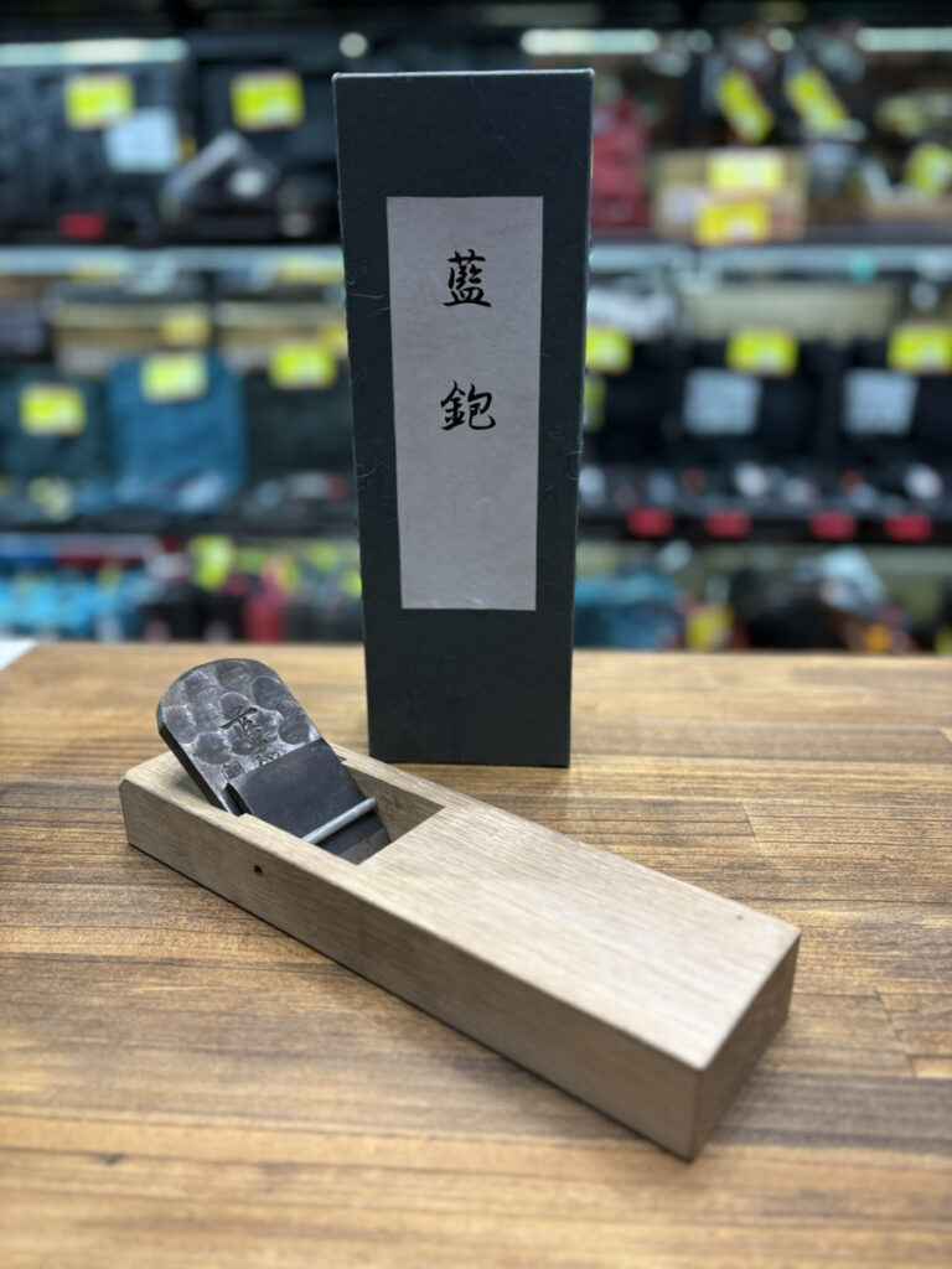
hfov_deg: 53.1
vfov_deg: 67.3
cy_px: 634
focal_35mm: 26
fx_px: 953
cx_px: 476
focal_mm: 5.96
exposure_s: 1/121
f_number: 1.6
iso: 125
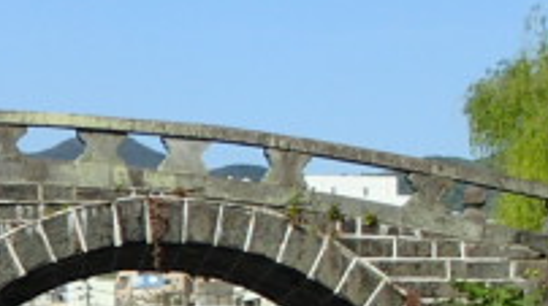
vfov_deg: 7.5
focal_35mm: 159
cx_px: -274
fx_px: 2307
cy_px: 355
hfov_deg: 12.8
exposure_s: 1/500
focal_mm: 8.25
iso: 100
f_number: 4.9
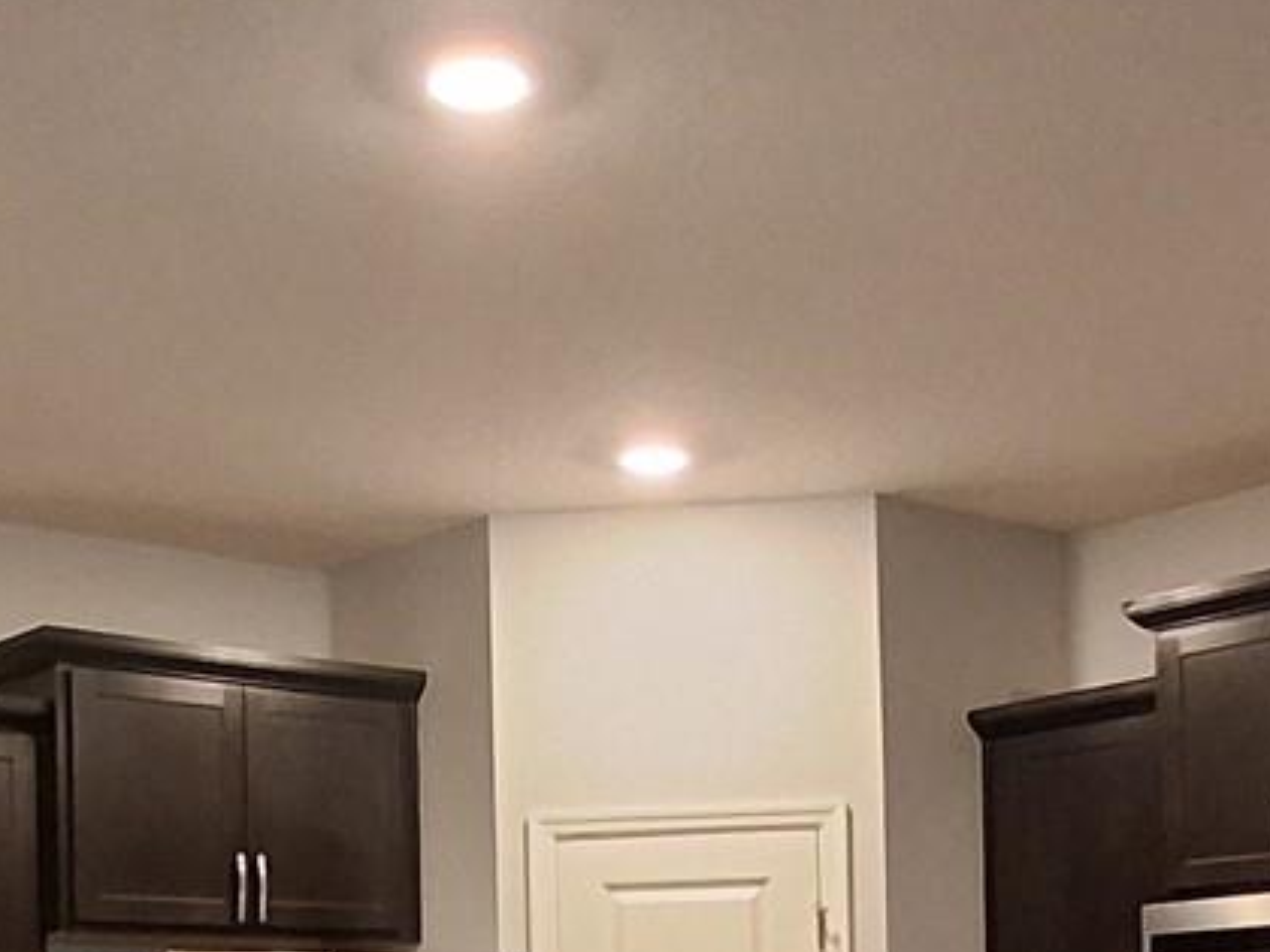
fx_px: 2238
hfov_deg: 31.7
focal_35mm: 61
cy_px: 1118
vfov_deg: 22.3
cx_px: 659
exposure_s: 1/40
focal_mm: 1.64
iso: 200
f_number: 2.2
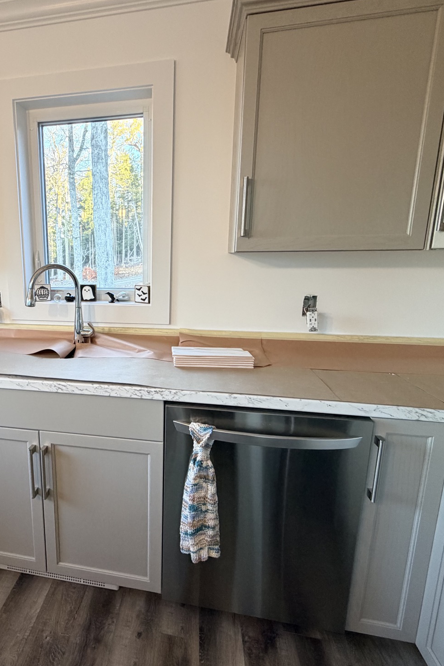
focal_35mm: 20
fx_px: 370
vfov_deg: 84.0
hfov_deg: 59.1
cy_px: 327
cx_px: 118
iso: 250
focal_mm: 2.22
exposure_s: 1/60
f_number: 2.2
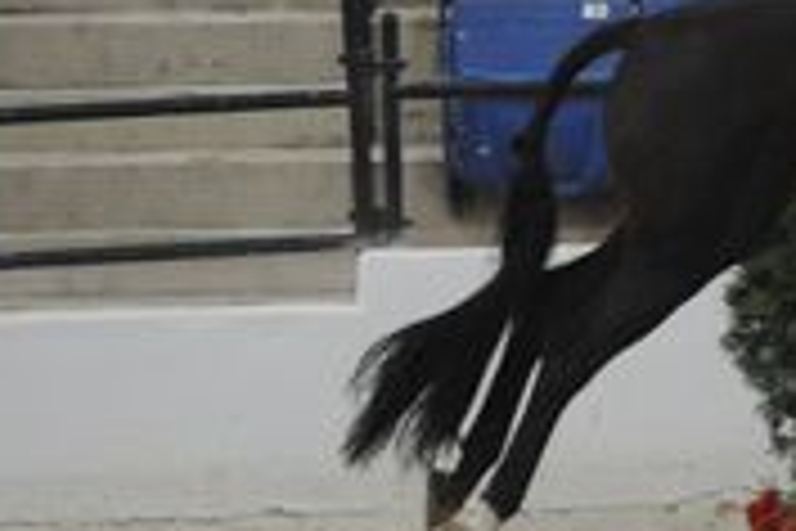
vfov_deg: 1.9
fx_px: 15963
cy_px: 76
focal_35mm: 722
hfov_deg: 2.9
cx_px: 1111
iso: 6400
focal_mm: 200
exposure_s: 1/400
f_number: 2.8
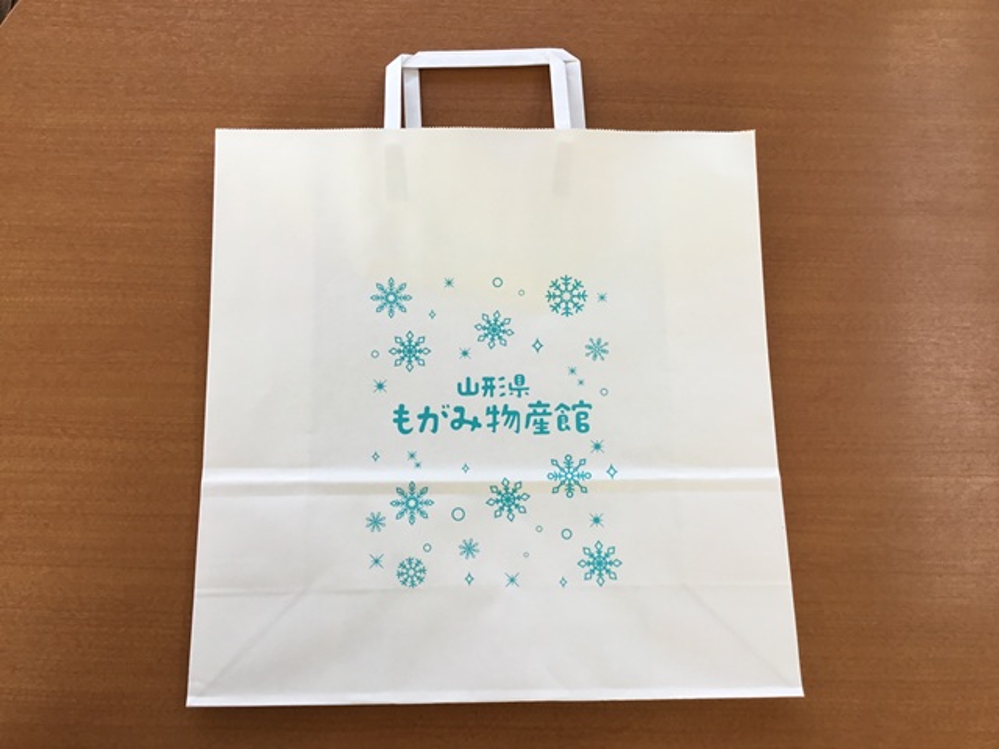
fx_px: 895
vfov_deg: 45.4
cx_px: 500
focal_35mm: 31
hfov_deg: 58.4
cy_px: 374
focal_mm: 3.3
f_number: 2.4
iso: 32
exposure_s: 1/60
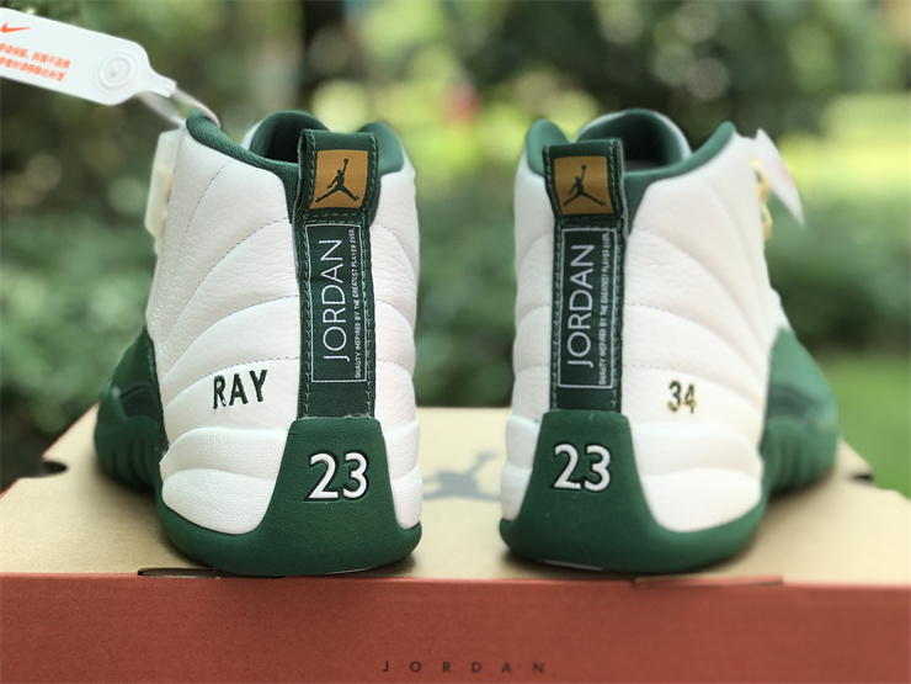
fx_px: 1500
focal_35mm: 57
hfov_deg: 33.8
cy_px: 342
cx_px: 456
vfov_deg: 25.7
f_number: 2.8
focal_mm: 6.6
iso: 20
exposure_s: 1/110
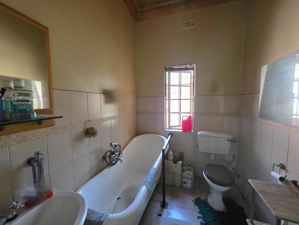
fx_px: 112
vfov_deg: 89.9
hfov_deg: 106.2
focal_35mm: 13
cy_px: 112
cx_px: 150
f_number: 1.9
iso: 800
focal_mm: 2.2
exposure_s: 1/50.3
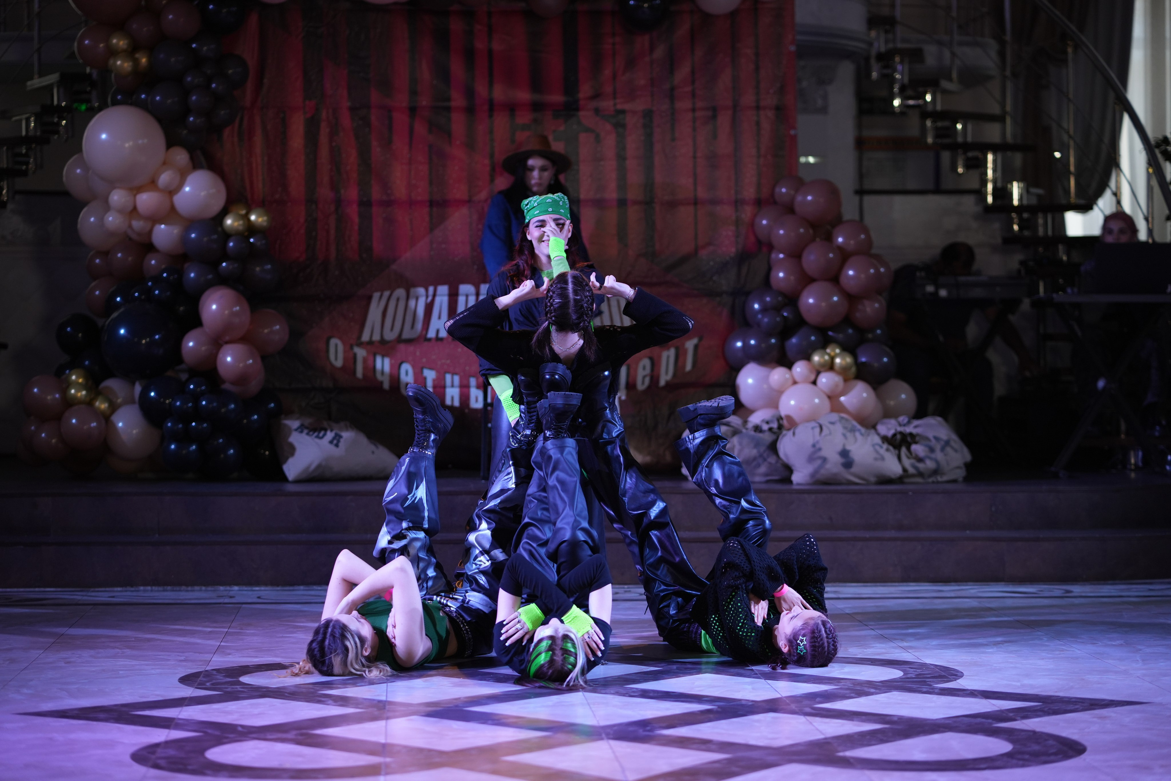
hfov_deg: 23.9
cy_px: 390
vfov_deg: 16.1
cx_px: 586
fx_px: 2765
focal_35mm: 85
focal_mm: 85
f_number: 2.2
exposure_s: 1/400
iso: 800
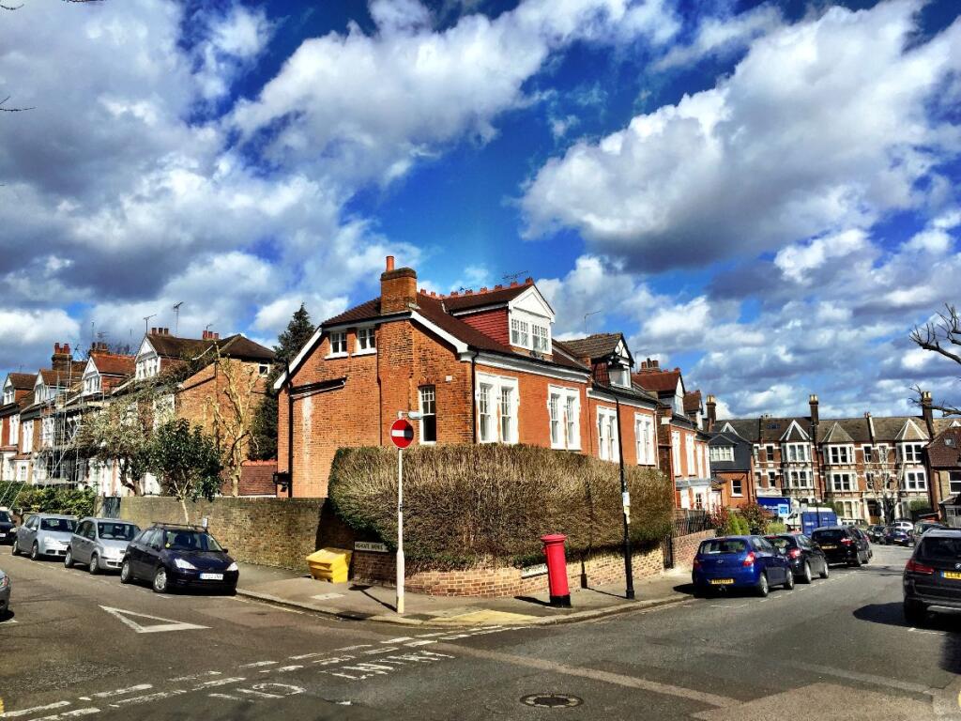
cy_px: 360
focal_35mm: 29
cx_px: 480
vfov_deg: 48.2
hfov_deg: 61.7
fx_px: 805
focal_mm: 4.15
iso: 32
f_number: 2.2
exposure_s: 1/3049
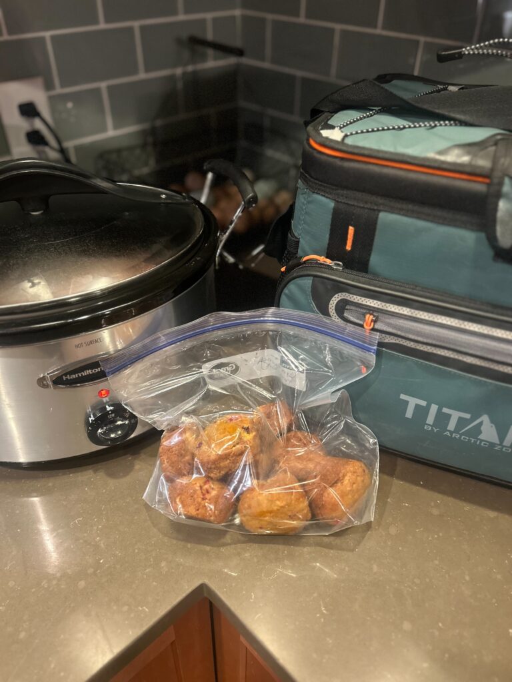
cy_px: 341
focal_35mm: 26
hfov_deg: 53.1
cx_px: 256
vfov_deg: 67.3
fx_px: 513
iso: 640
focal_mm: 5.7
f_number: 1.5
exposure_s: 1/40
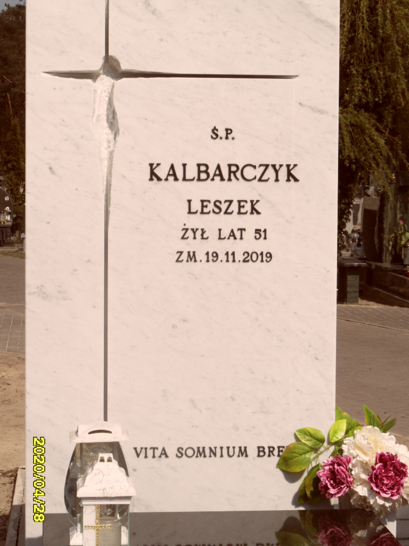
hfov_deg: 14.8
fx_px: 1575
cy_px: 273
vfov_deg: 19.6
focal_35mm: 100
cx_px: 204
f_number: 6.2
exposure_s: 1/750
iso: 80
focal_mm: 16.3
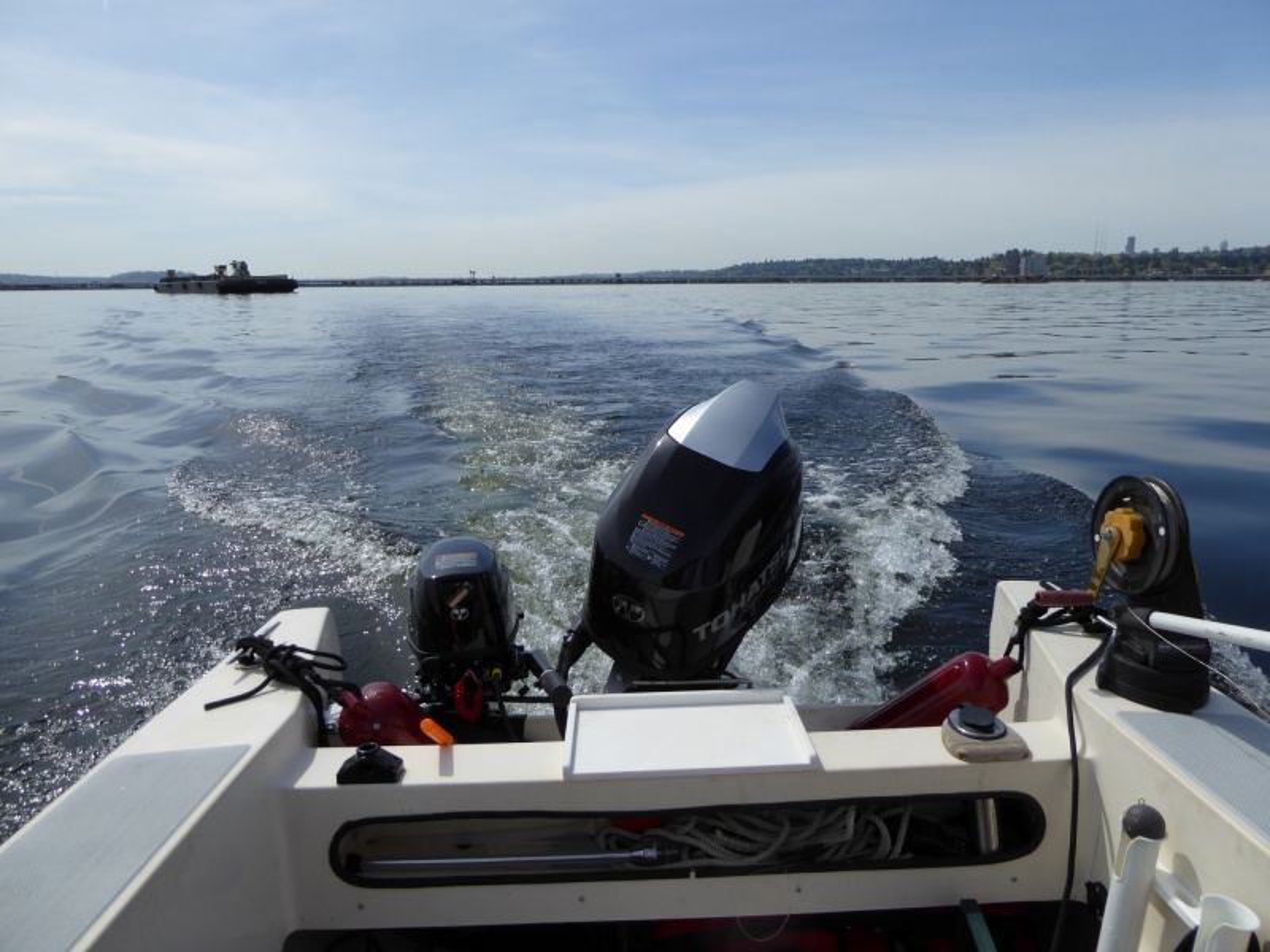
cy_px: 476
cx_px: 635
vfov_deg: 54.9
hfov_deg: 69.4
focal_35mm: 25
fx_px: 917
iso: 100
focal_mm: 4.3
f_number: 3.3
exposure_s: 1/2000
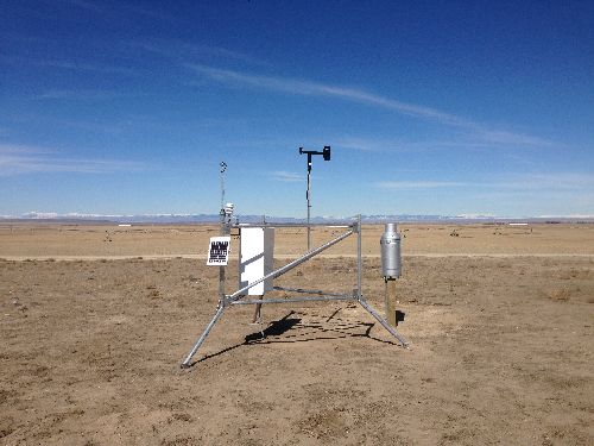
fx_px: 566
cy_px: 223
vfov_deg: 42.9
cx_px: 297
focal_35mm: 33
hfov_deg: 55.4
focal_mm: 4.12
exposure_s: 1/4184
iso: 50
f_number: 2.4
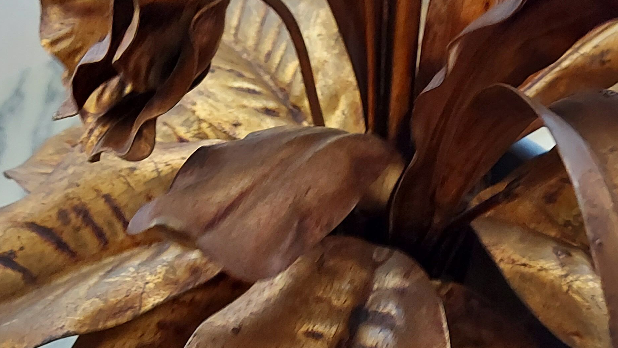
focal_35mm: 65
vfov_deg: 18.5
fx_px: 1065
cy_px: 214
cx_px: 356
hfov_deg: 32.3
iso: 320
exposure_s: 1/24
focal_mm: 5.23
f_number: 1.8
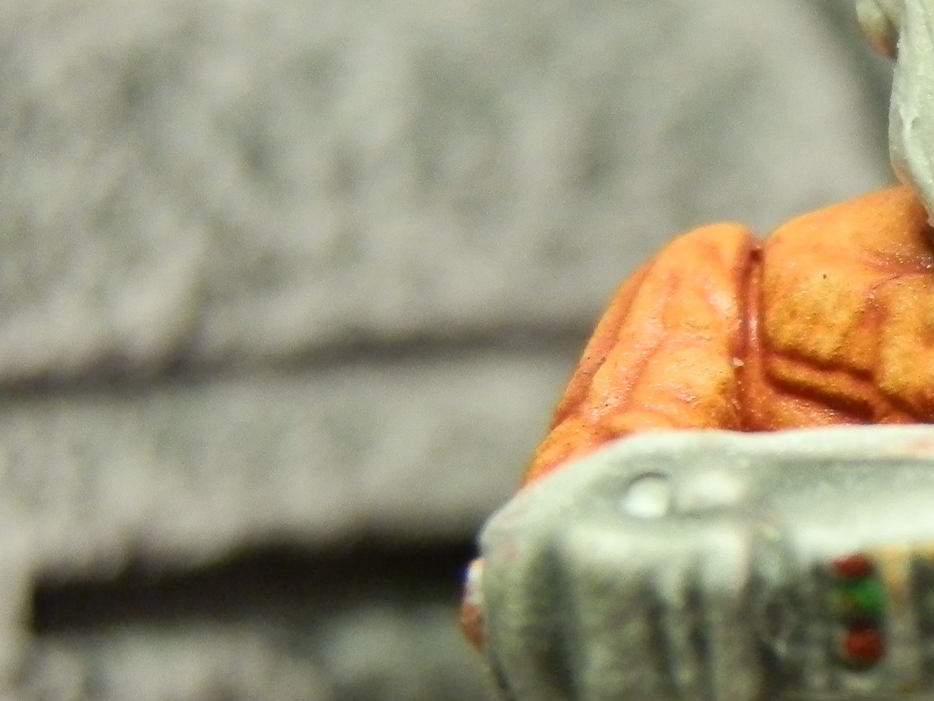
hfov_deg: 11.2
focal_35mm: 173
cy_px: 452
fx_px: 4668
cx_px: 1165
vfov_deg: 8.6
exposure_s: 1/8
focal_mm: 10.99
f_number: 3.7
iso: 250
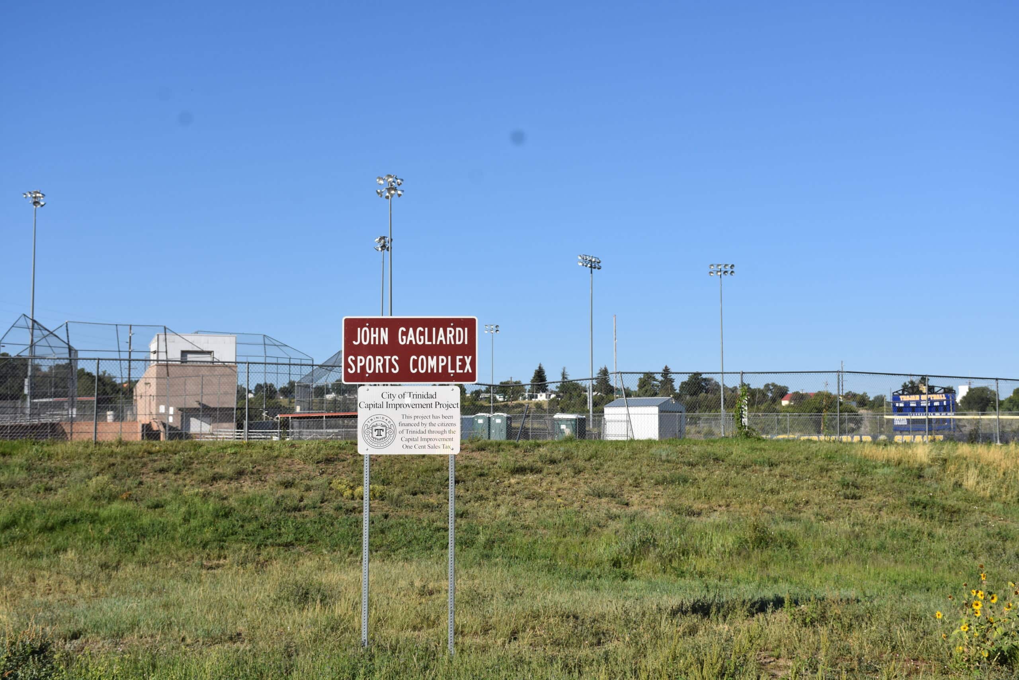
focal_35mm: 51
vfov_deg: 26.5
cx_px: 510
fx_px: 1444
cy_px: 340
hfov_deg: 38.9
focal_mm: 34
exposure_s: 1/500
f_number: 8
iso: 140
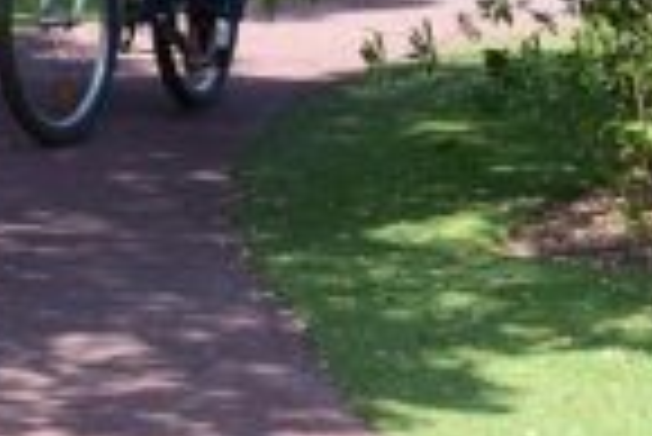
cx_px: -346
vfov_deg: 4.2
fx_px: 5729
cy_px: -751
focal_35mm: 316
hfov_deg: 6.4
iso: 320
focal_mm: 34
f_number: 9
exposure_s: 1/320
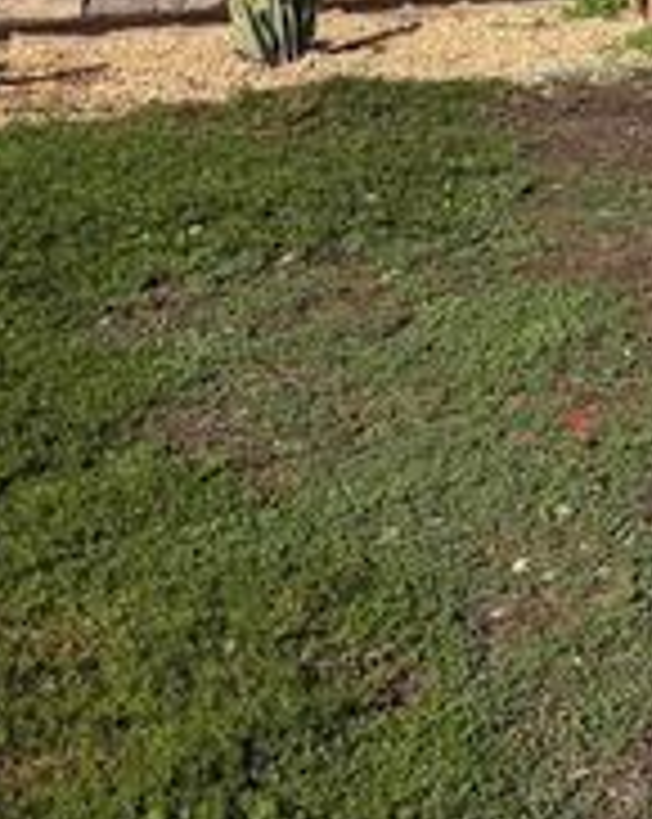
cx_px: 773
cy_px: -362
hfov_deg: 17.1
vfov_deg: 19.7
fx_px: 2080
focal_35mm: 86
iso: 80
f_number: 1.78
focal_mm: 6.76
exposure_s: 1/8130
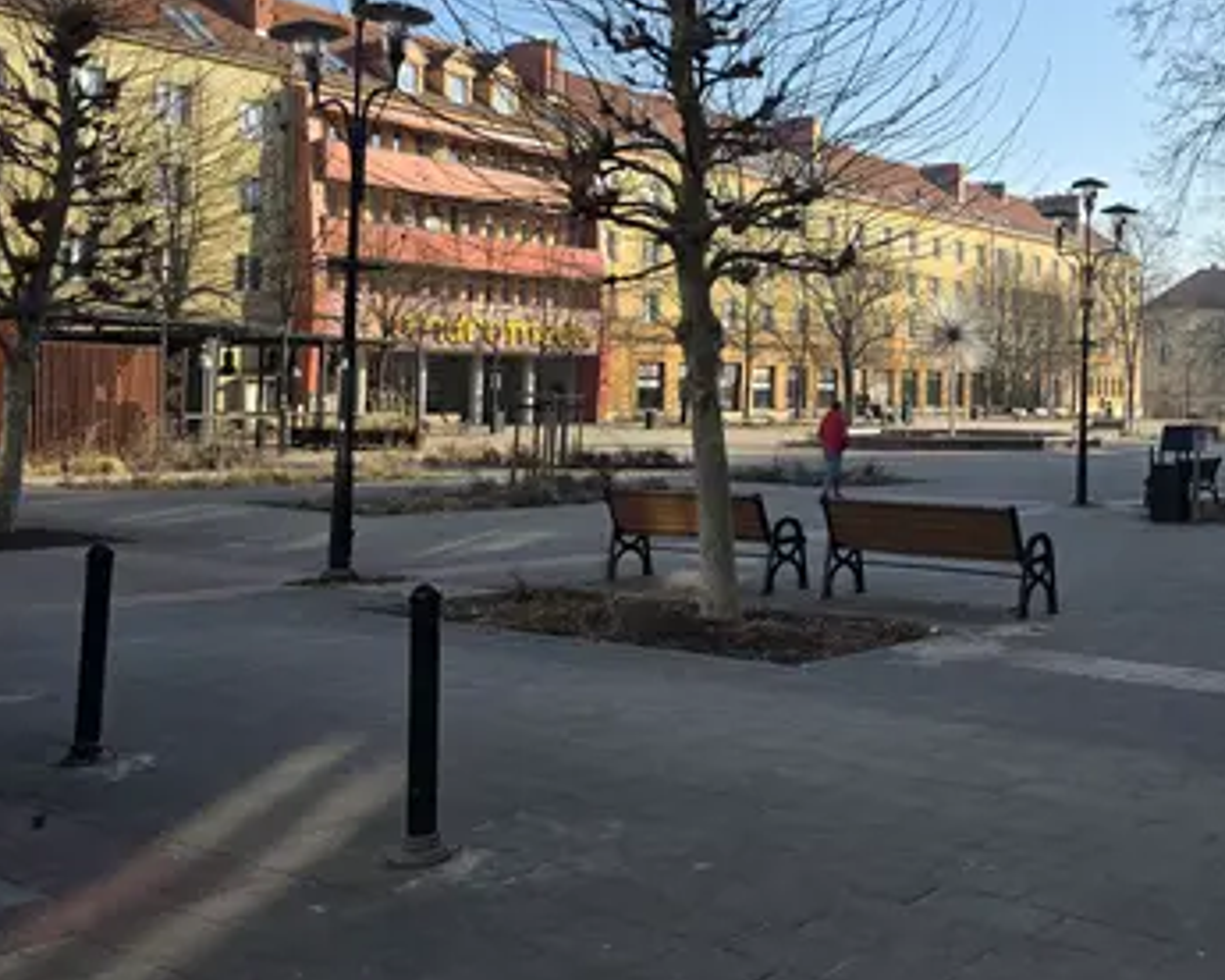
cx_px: 984
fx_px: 1414
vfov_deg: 37.9
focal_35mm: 39
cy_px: 337
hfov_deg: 44.5
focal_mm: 6.3
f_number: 1.7
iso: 80
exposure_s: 1/2701
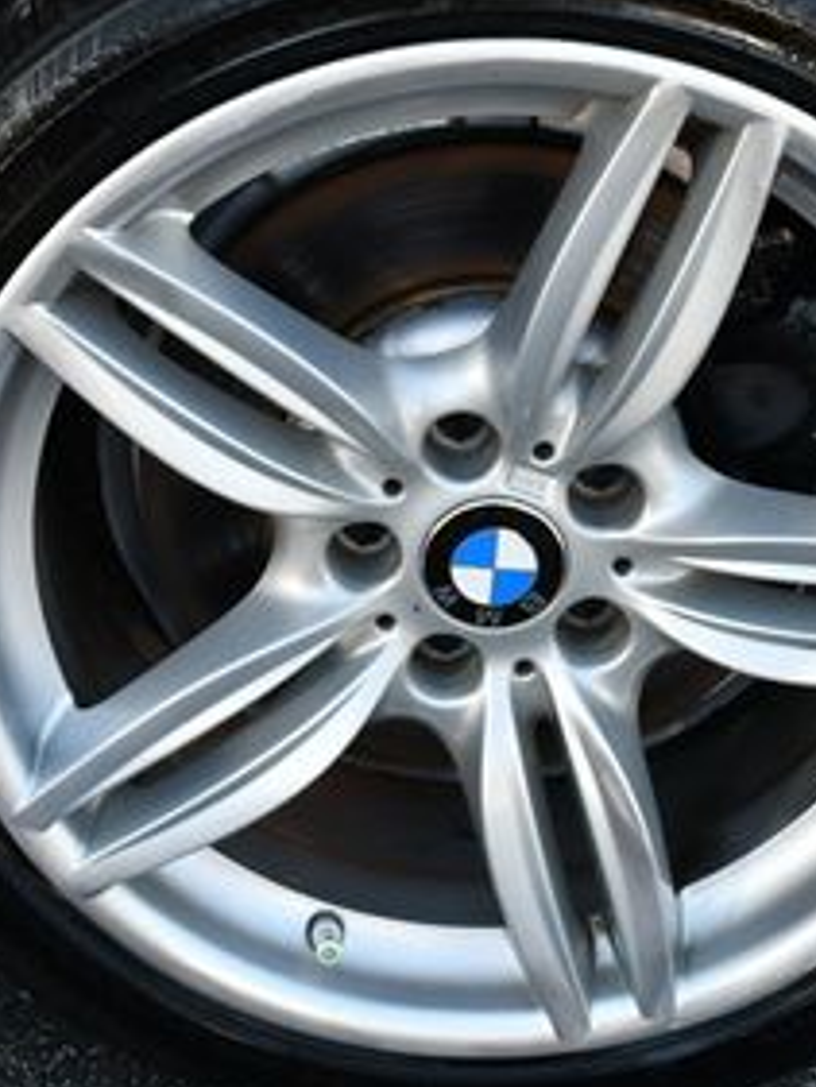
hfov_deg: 18.7
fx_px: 2481
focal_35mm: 79
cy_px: 449
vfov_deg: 24.7
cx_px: 406
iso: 400
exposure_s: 1/250
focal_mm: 18
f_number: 5.6
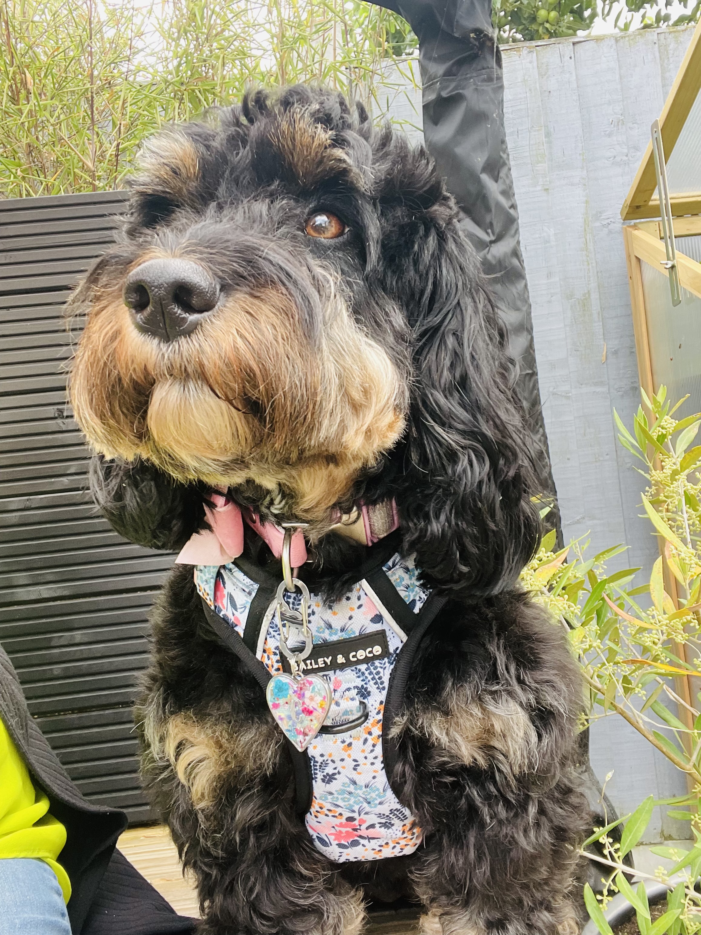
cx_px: 350
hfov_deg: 46.8
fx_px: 810
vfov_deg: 60.0
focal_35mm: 30
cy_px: 468
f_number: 2.2
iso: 64
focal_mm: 2.71
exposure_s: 1/121
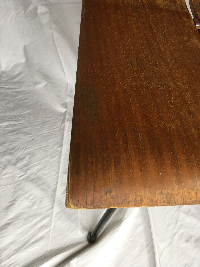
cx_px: 100
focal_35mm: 29
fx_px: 223
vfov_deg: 61.7
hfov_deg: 48.2
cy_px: 134
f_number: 2.2
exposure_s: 1/33
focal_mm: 4.15
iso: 64
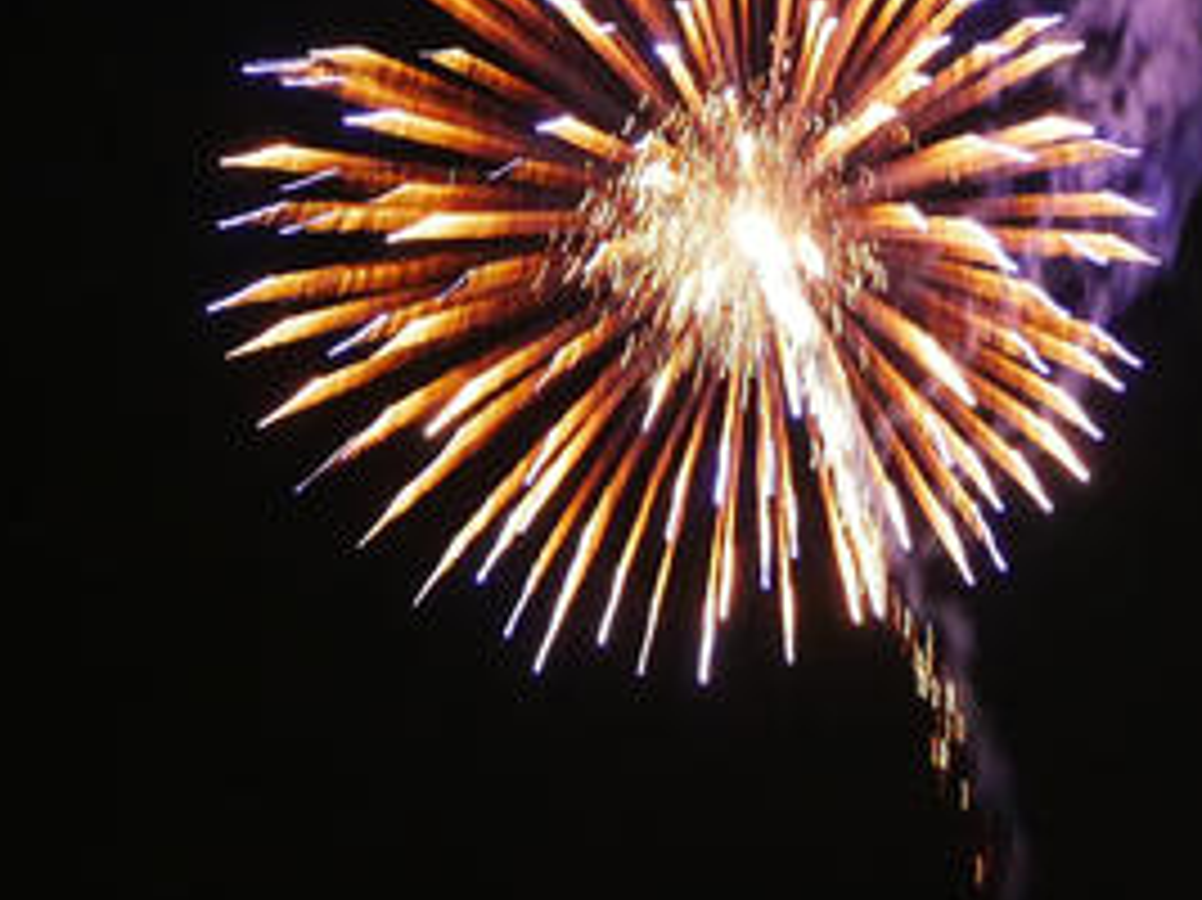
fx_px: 2499
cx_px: 801
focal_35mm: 72
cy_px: 216
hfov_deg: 26.9
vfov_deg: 20.3
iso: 3200
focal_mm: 20
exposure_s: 1/15
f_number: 4.1
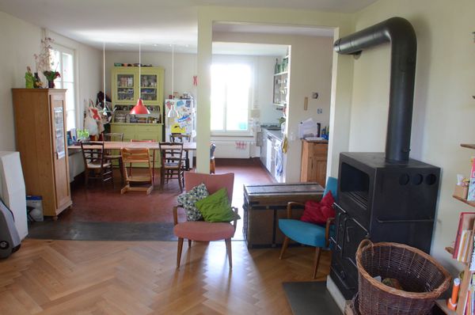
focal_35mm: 27
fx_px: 356
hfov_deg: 67.5
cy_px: 158
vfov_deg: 47.8
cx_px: 238
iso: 2000
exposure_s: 1/20
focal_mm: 18
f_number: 9
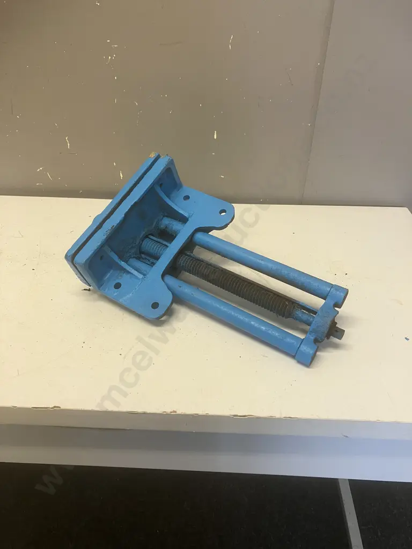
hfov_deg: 49.7
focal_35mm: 28
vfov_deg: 63.4
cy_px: 274
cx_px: 206
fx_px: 444
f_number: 1.8
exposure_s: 1/50
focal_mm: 3.99
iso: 50
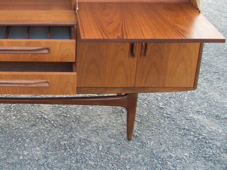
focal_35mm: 60
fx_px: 393
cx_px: 26
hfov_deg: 30.9
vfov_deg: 23.9
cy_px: 25
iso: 80
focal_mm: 5.7
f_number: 2.9
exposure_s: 1/80
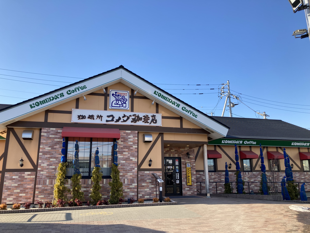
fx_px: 251
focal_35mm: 28
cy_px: 116
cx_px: 155
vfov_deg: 49.7
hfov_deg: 63.4
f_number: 1.8
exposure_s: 1/952
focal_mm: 3.99
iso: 20
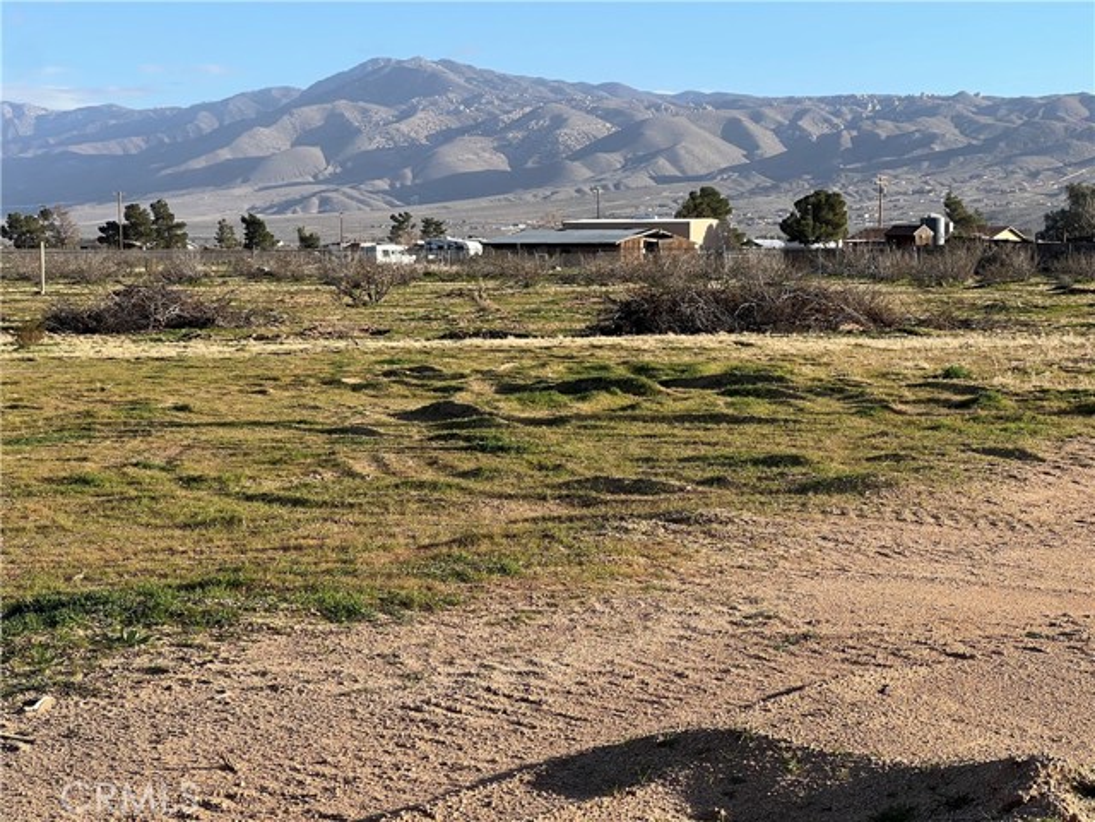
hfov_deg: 25.3
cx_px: 548
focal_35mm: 77
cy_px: 411
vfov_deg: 19.1
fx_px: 2436
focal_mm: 9
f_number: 2.8
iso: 32
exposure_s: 1/511
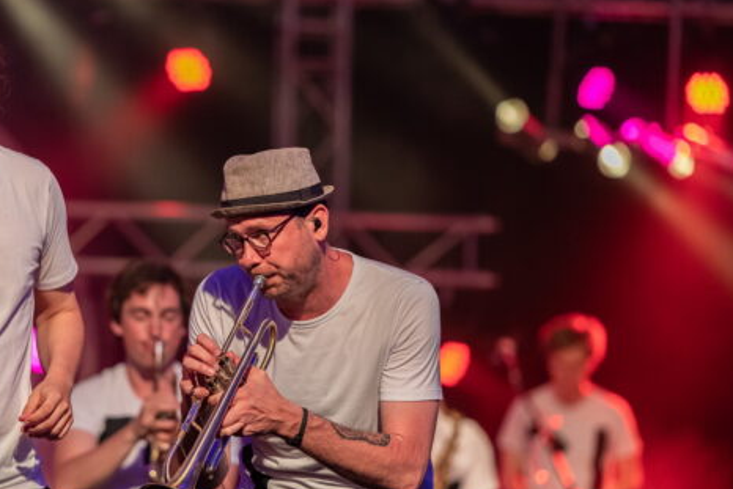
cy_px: 284
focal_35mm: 244
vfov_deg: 5.6
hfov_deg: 8.4
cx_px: 234
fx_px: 4969
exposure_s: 1/250
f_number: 2.8
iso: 2200
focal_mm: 175
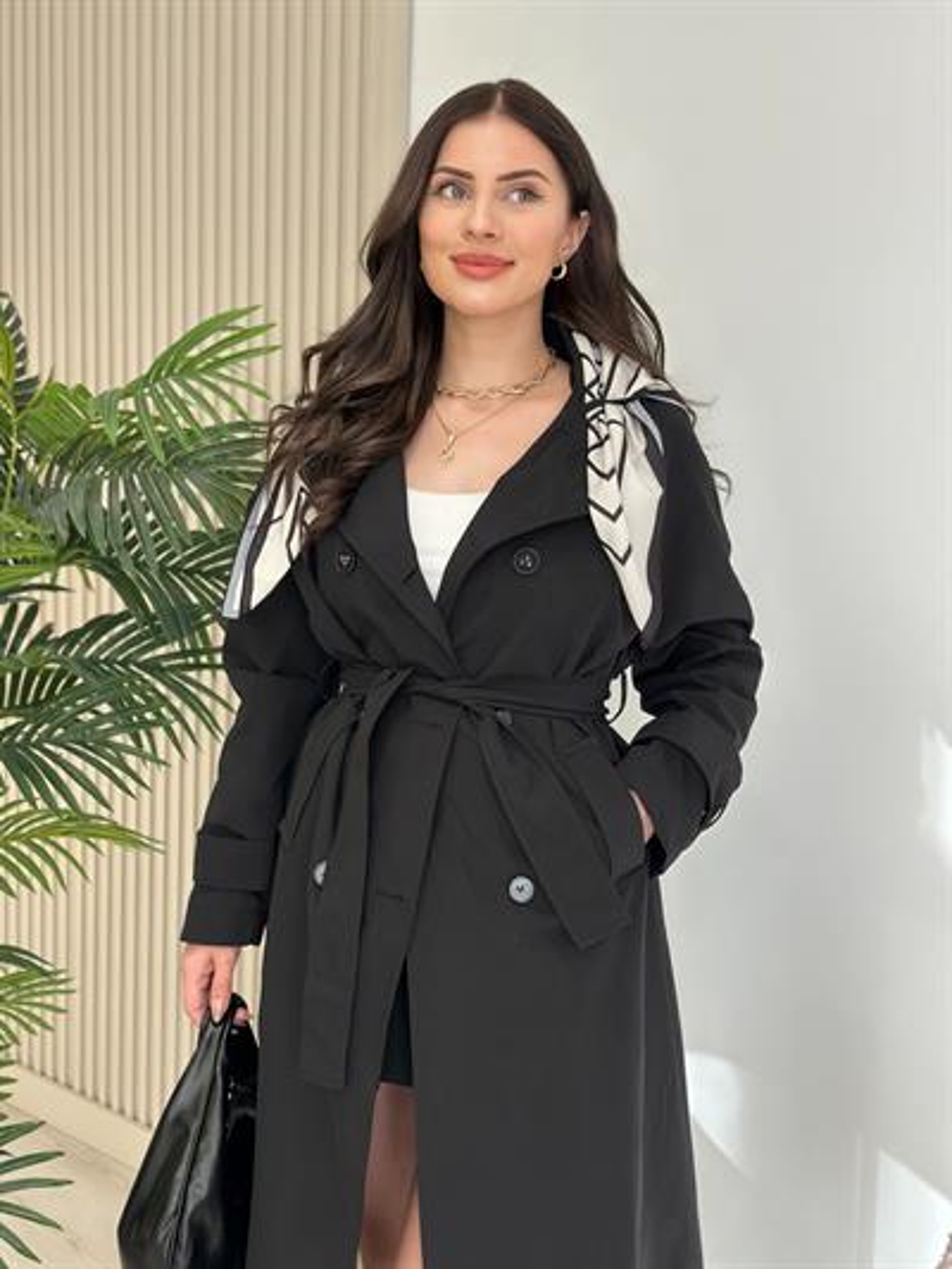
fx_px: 1759
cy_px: 634
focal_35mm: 48
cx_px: 476
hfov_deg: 30.3
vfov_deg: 39.6
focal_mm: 6.86
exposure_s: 1/254
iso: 80
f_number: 1.78
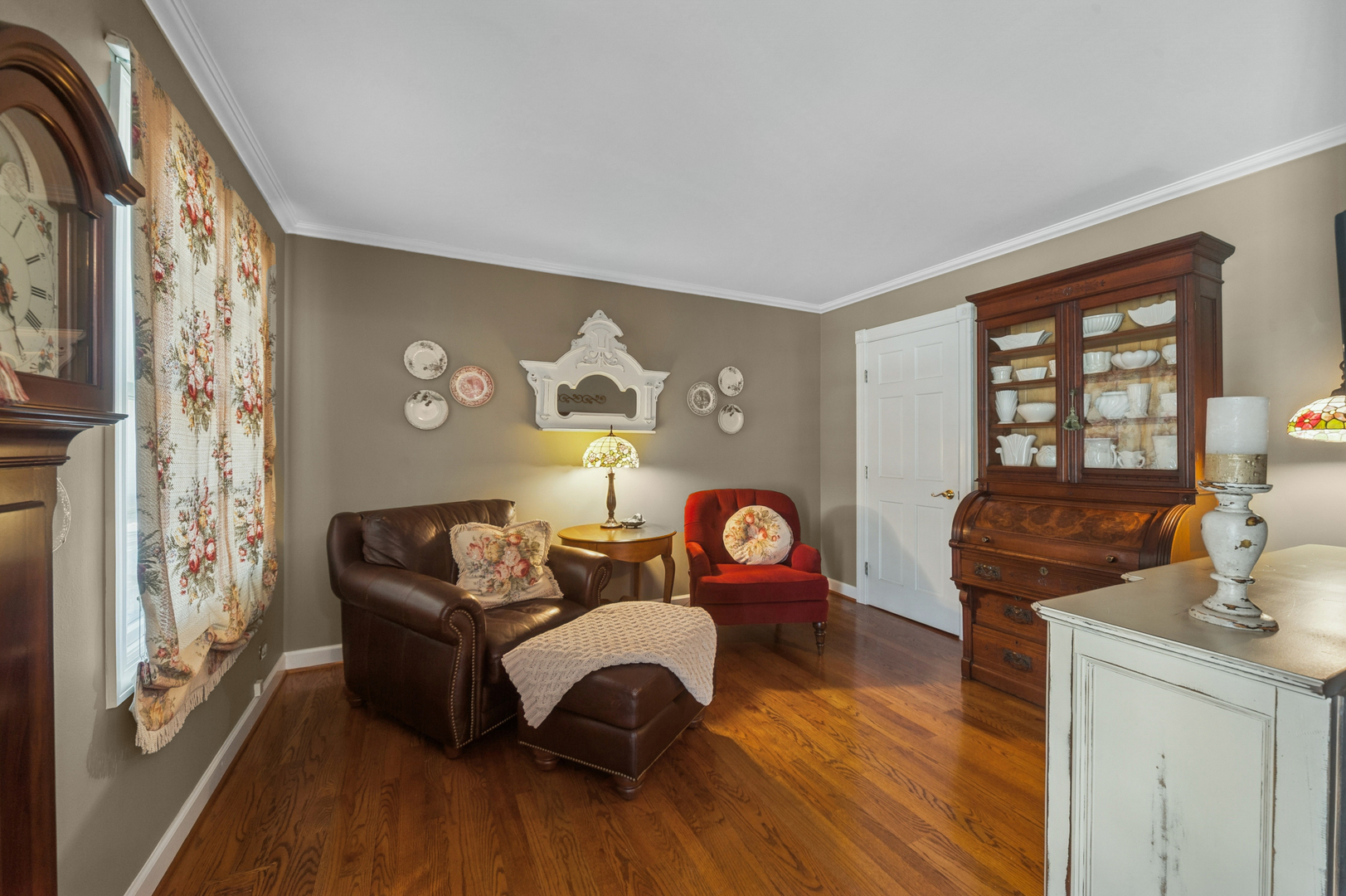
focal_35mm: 14
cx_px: 673
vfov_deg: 81.1
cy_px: 448
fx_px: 523
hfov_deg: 104.3
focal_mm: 14
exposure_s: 1/13
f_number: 8
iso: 400
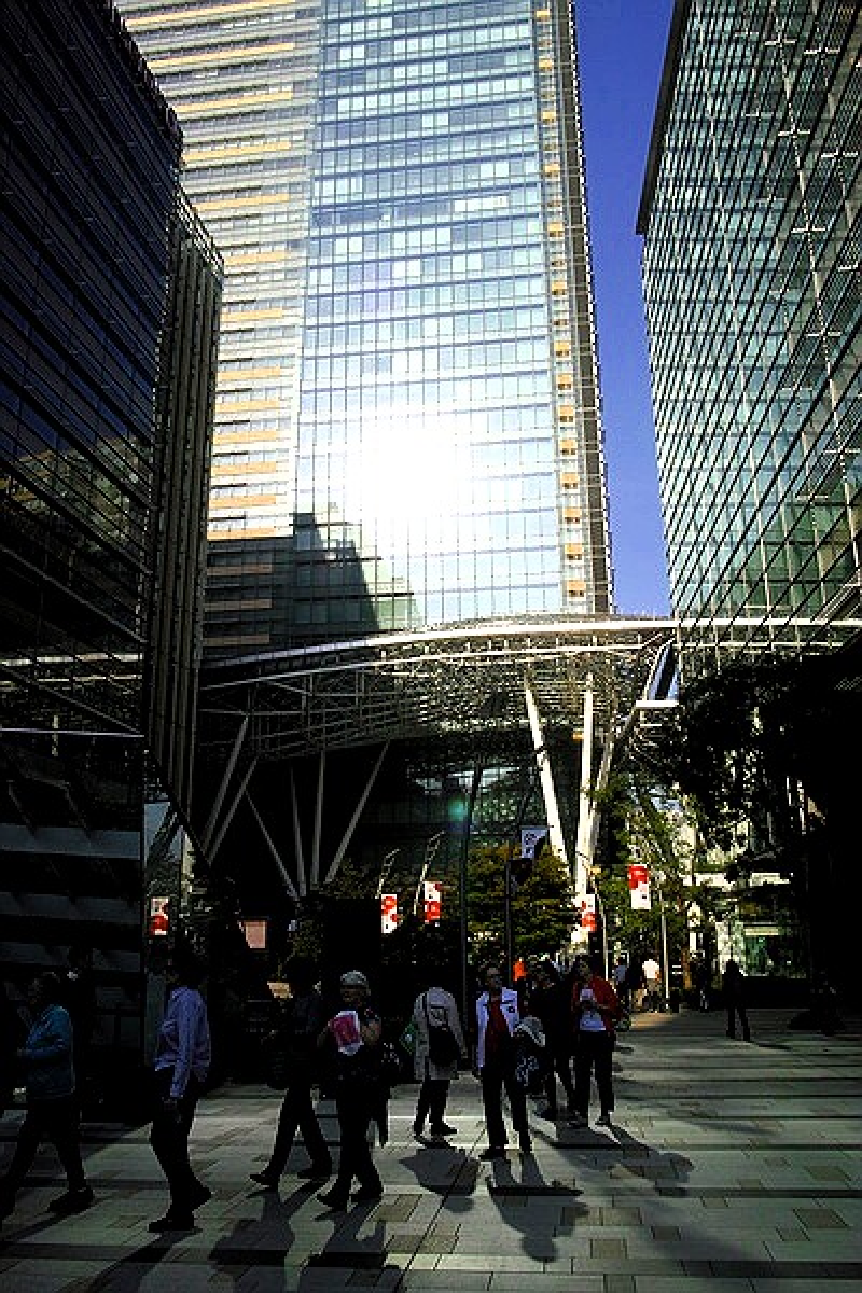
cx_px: 431
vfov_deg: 65.5
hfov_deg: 46.4
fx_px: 1006
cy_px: 646
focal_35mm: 28
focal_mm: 19
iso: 200
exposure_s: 1/400
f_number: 9
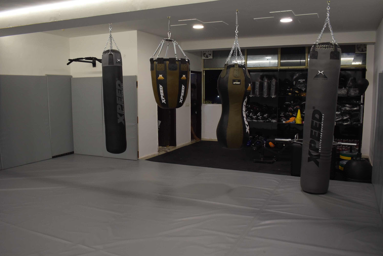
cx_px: 192
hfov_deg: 61.9
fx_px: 319
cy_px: 128
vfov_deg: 43.7
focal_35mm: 30
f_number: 4.5
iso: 1000
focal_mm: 20
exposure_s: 1/100
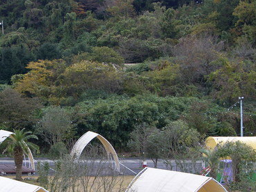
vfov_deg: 13.9
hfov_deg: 18.4
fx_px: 784
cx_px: 63
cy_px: 126
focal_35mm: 106
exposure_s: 1/100
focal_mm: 16.7
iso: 50
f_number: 3.2
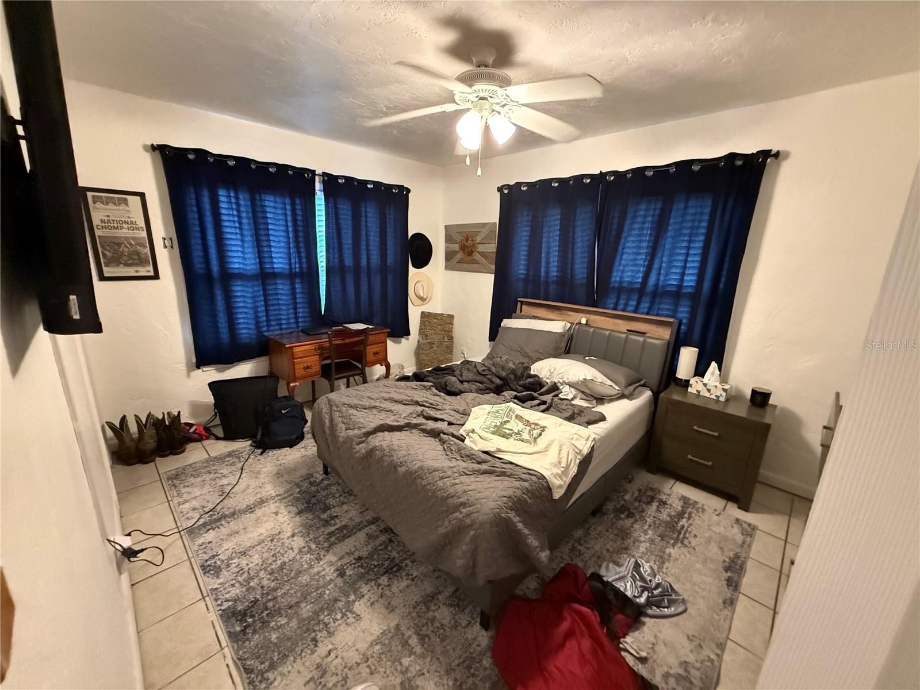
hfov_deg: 102.1
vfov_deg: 85.7
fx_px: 372
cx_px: 460
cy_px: 345
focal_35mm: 14
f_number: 2.2
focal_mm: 2.22
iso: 1600
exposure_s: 1/60
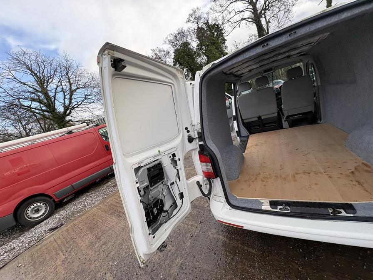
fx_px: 151
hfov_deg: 102.1
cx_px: 186
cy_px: 140
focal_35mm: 14
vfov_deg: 85.7
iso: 64
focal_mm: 2.22
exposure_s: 1/394
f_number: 2.2
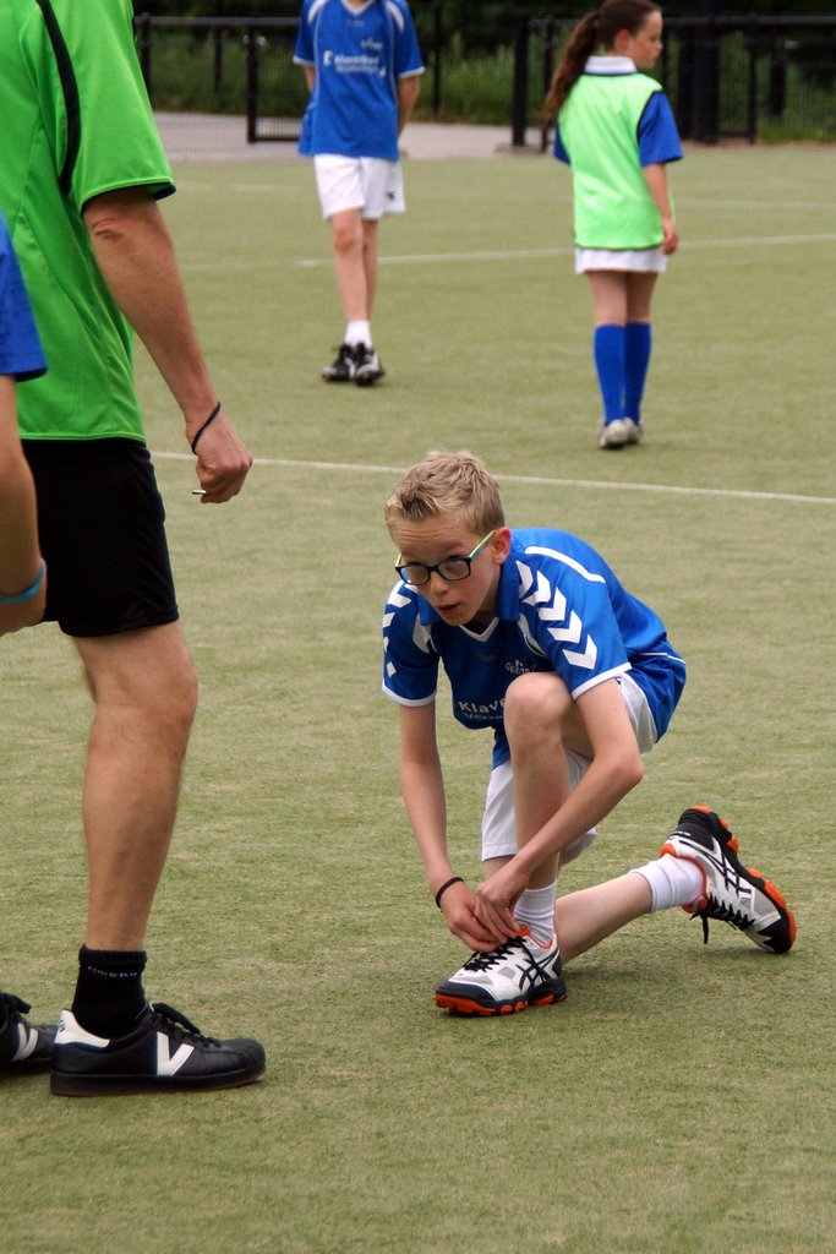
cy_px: 627
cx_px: 418
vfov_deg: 15.2
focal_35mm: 135
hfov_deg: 10.2
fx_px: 4701
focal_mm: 90
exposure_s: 1/800
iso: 640
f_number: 5.6
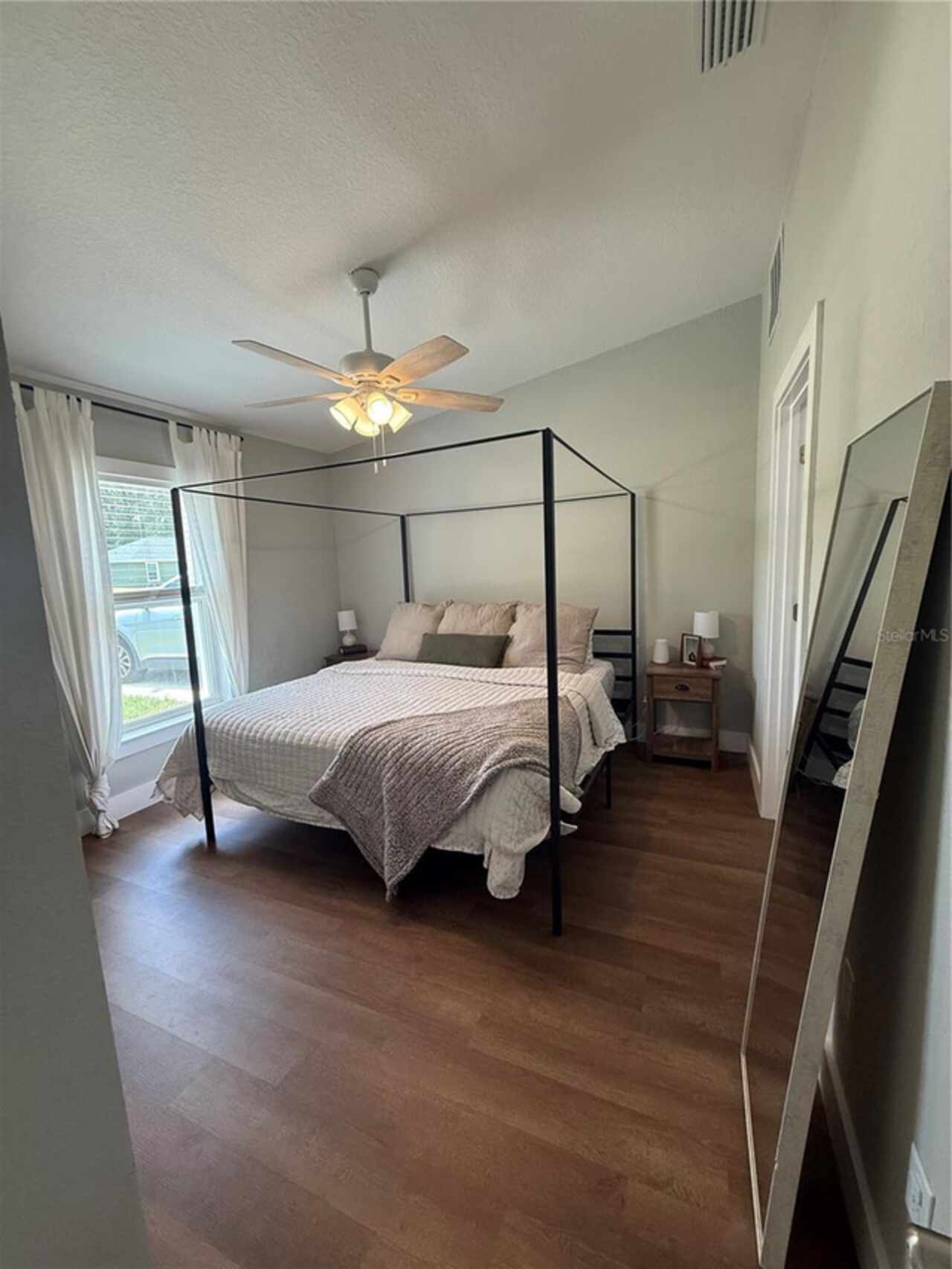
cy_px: 634
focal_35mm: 14
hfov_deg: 85.7
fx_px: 513
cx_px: 476
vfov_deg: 102.1
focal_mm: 2.22
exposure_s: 1/120
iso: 200
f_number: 2.2
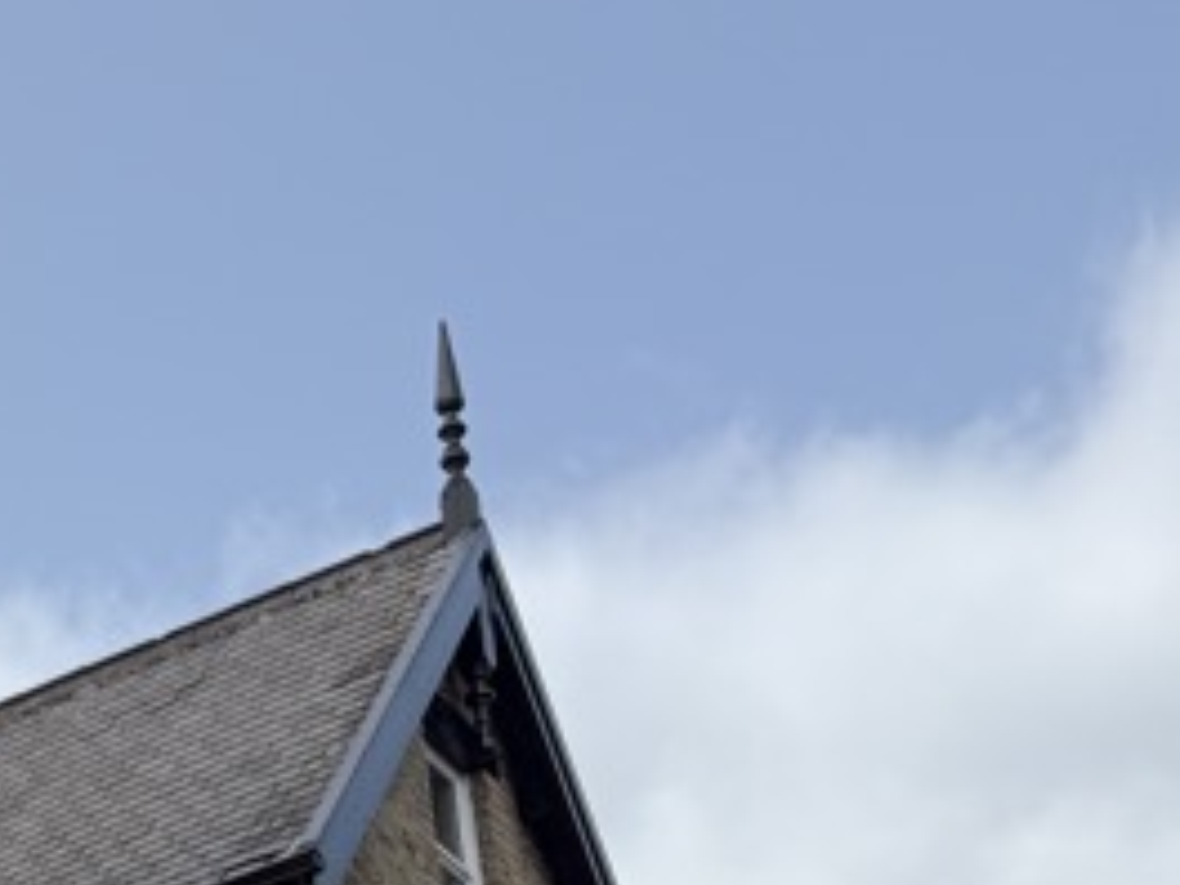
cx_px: -849
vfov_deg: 14.2
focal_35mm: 93
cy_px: 1551
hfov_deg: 17.6
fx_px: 3170
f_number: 1.78
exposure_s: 1/5319
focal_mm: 6.76
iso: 80
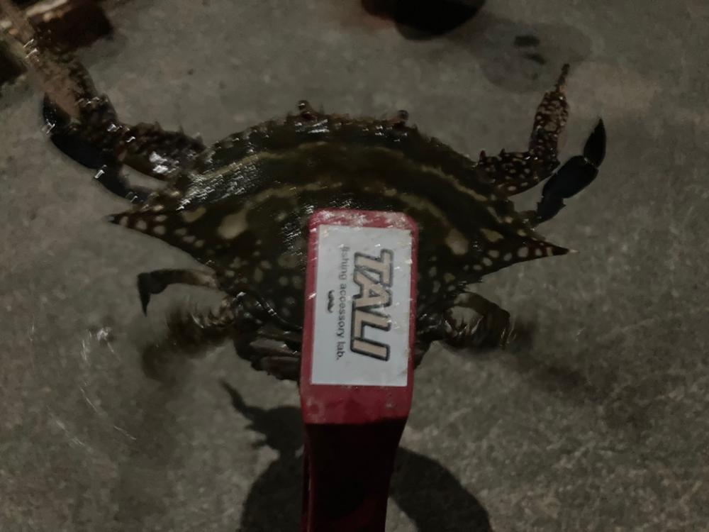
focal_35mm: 28
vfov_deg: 49.7
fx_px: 573
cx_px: 354
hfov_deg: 63.4
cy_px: 266
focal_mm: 3.99
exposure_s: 1/4
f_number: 1.8
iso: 800
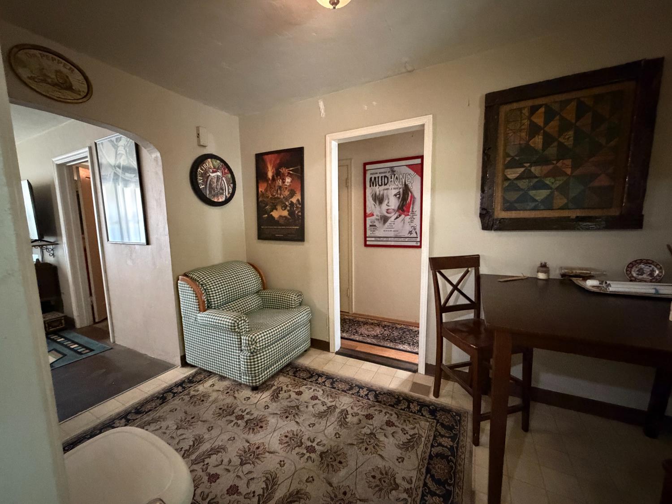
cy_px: 252
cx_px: 336
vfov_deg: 85.7
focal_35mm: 14
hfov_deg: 102.1
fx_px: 272
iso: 1250
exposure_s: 1/30
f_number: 2.2
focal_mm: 2.22
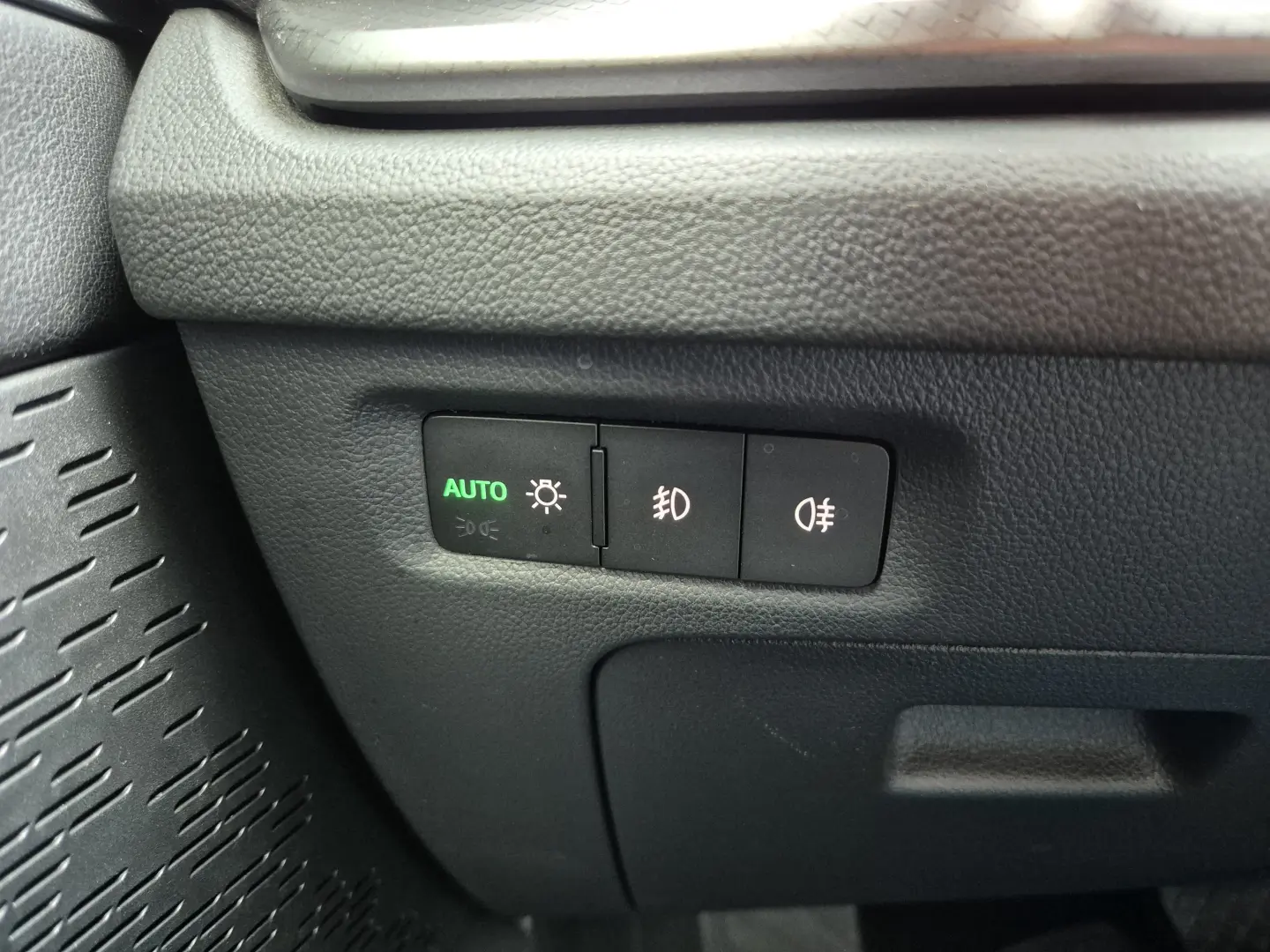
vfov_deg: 58.9
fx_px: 844
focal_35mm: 23
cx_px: 635
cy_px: 476
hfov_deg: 73.9
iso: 1600
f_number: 1.8
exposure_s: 1/50
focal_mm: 5.4
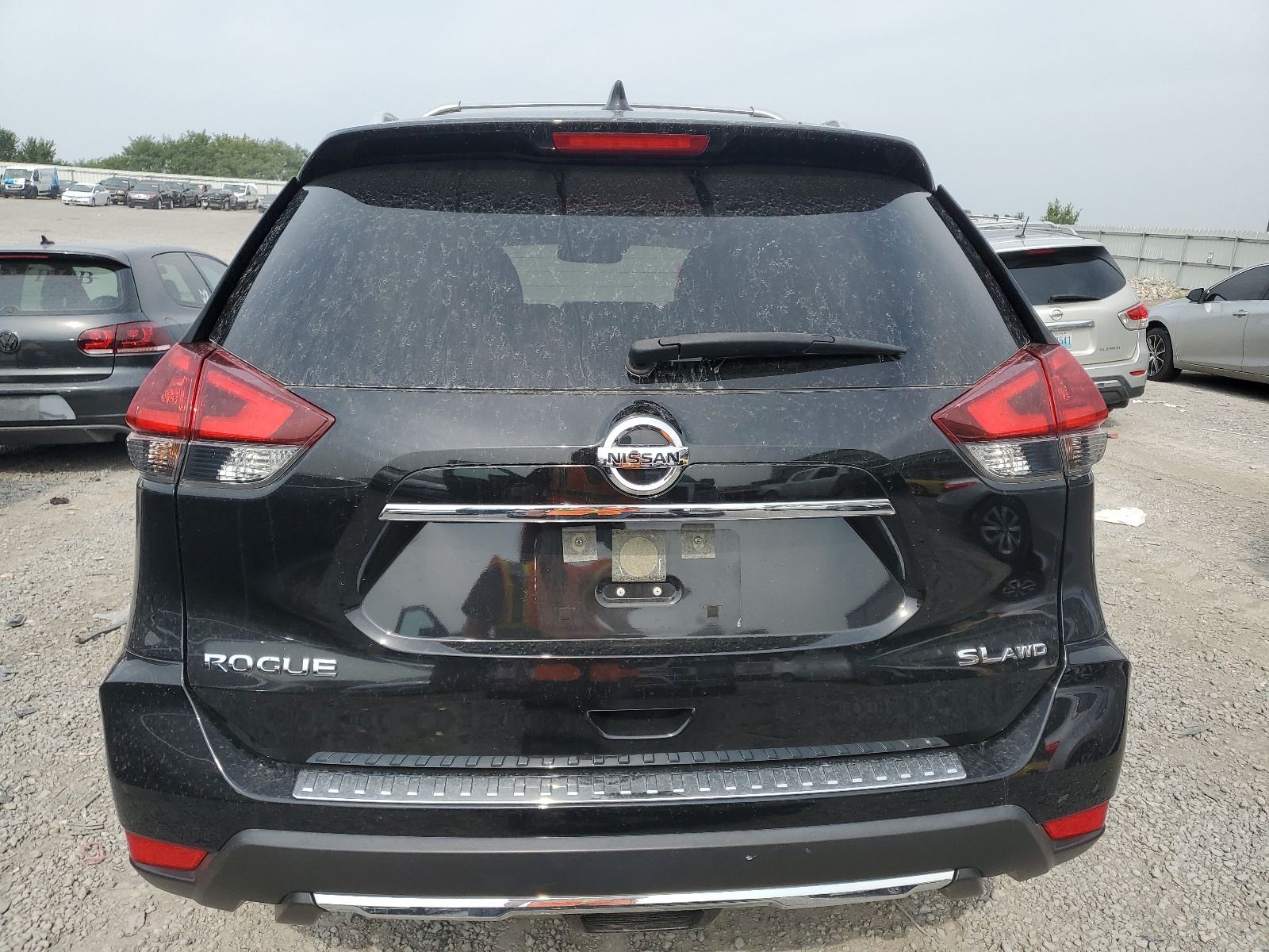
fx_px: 953
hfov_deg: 67.3
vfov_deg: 53.1
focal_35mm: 26
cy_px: 476
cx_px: 634
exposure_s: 1/2000
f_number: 1.5
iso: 50
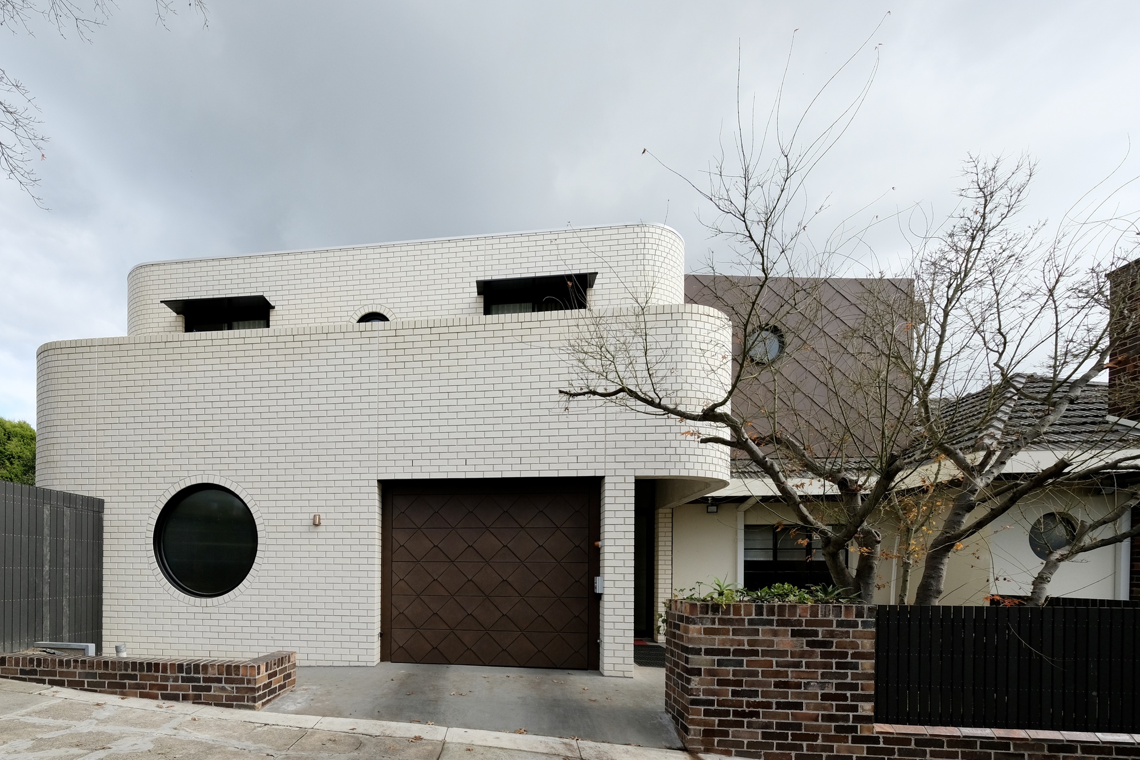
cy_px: 380
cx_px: 570
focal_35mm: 12
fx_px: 380
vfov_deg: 90.0
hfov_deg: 112.6
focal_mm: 8
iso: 400
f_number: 5
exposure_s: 1/400
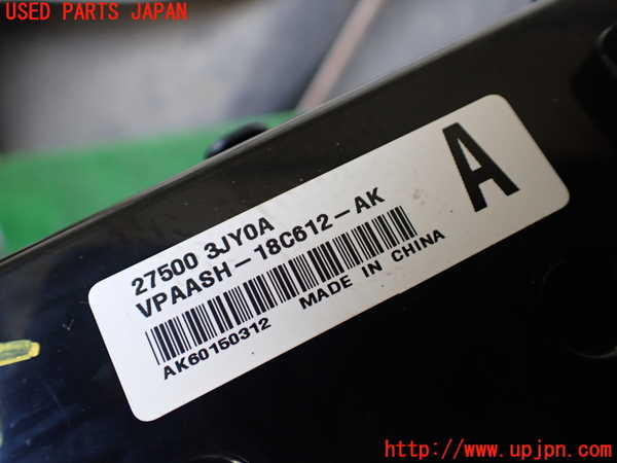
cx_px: 308
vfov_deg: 46.8
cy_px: 232
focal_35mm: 30
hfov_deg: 60.0
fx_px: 535
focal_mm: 5.4
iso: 320
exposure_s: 1/125
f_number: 2.3
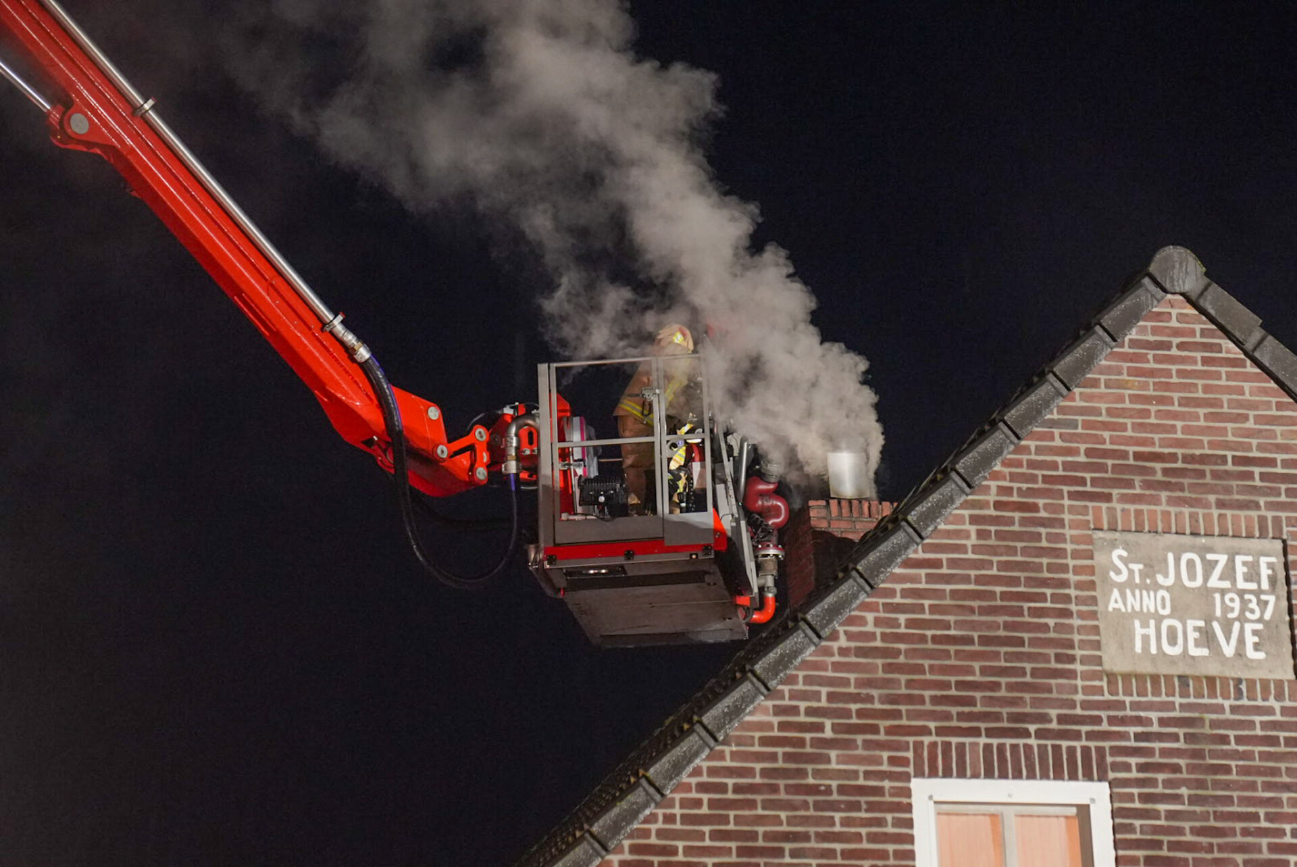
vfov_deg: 13.1
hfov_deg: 19.4
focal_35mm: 105
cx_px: 648
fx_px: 3785
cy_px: 434
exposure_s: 1/60
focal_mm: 70
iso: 5000
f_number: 2.8
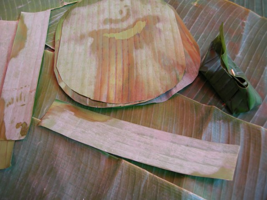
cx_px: 134
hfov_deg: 51.4
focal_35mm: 36
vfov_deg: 39.7
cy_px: 100
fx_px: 278
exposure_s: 1/14.7
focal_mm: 7.5
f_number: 2.7
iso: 64
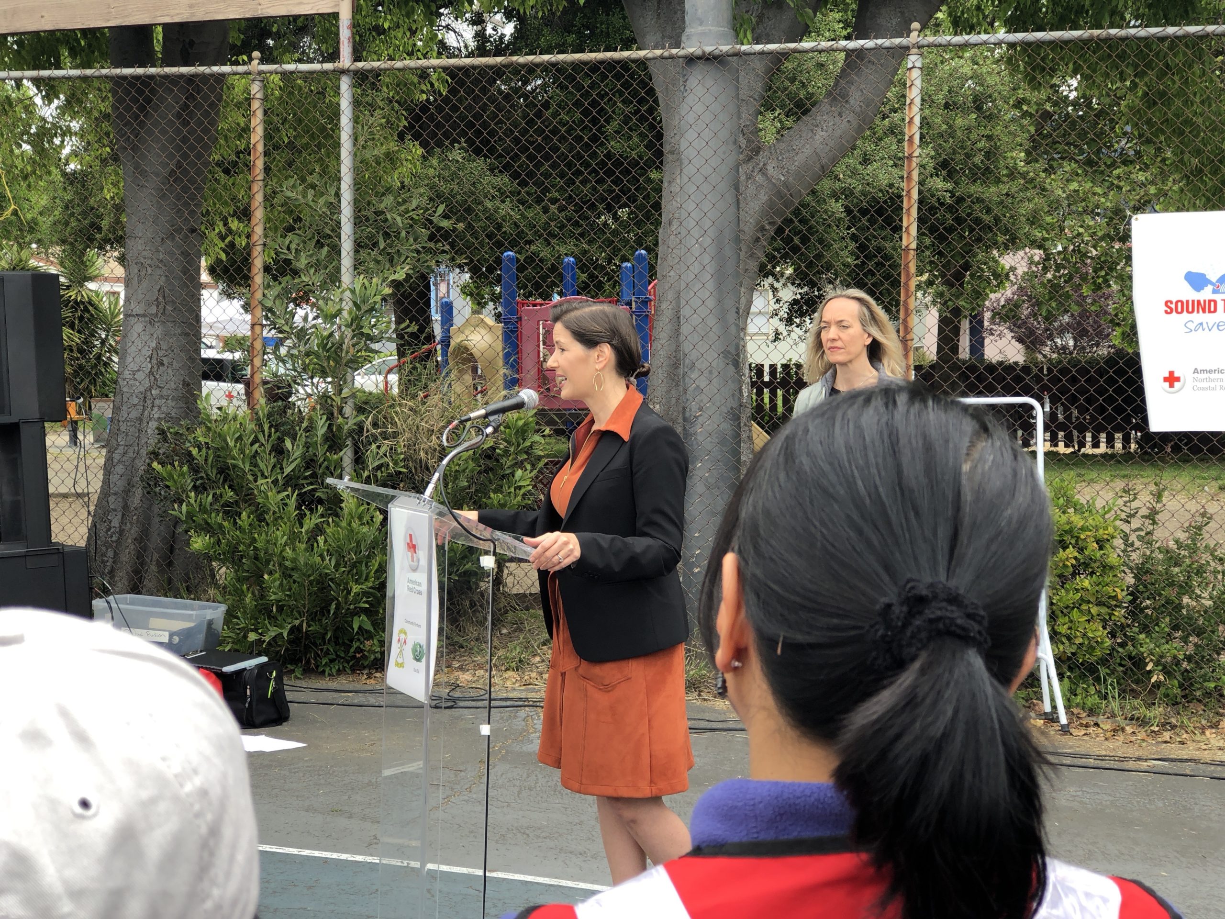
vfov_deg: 25.7
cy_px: 460
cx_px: 612
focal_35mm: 57
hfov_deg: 33.8
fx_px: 2017
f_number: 2.8
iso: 20
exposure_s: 1/149
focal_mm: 6.6
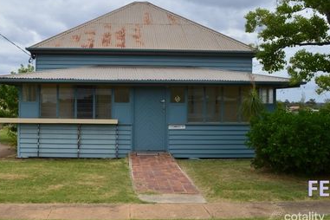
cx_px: 135
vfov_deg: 35.9
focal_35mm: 37
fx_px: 339
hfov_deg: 51.6
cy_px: 99
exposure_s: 1/500
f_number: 11
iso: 250
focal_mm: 20
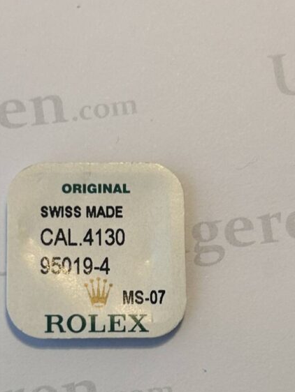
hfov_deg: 38.4
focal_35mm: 37
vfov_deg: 49.5
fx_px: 420
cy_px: 250
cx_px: 108
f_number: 1.5
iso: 40
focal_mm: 5.7
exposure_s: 1/100
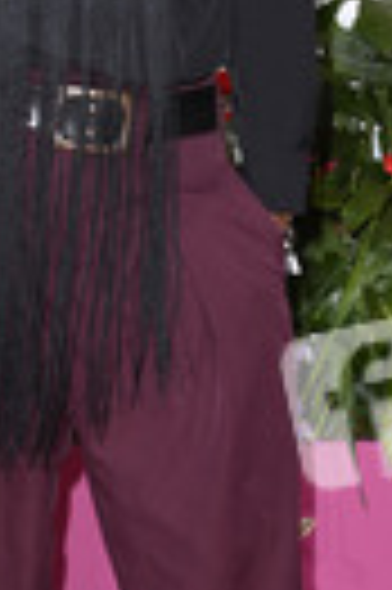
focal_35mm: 189
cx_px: 104
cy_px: 158
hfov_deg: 7.2
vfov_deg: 10.9
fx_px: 3095
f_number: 5.6
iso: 500
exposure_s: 1/250
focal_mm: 62
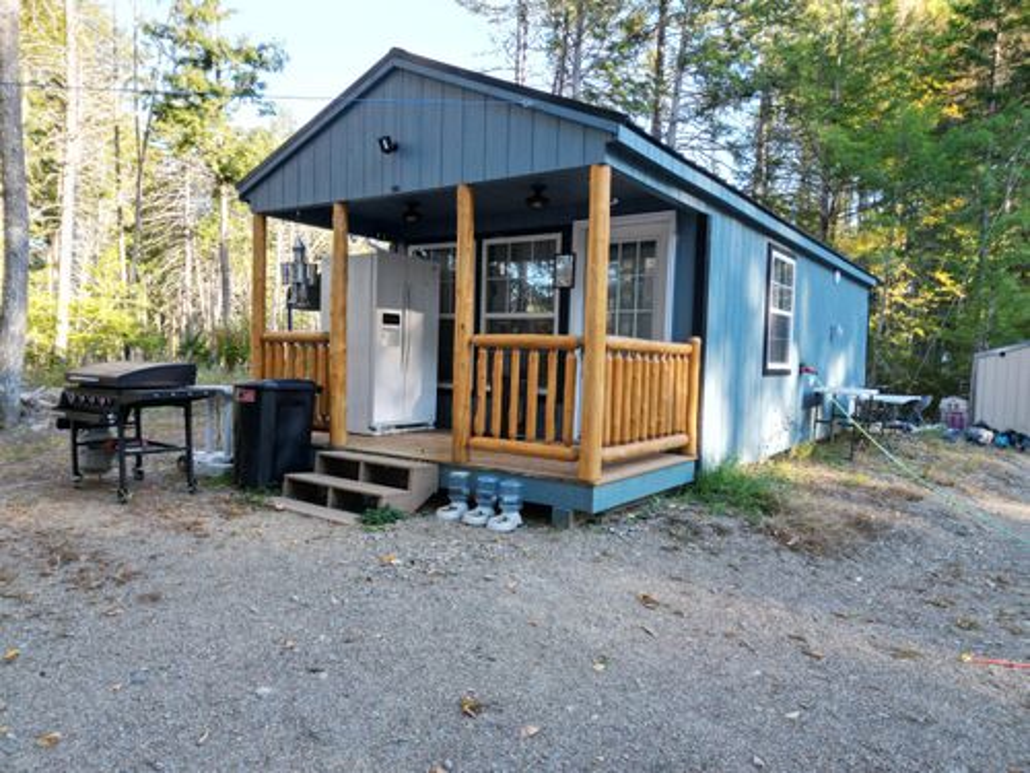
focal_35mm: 24
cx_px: 515
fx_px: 714
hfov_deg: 71.6
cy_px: 386
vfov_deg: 56.8
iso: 200
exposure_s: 1/320
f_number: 1.7
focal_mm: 6.72
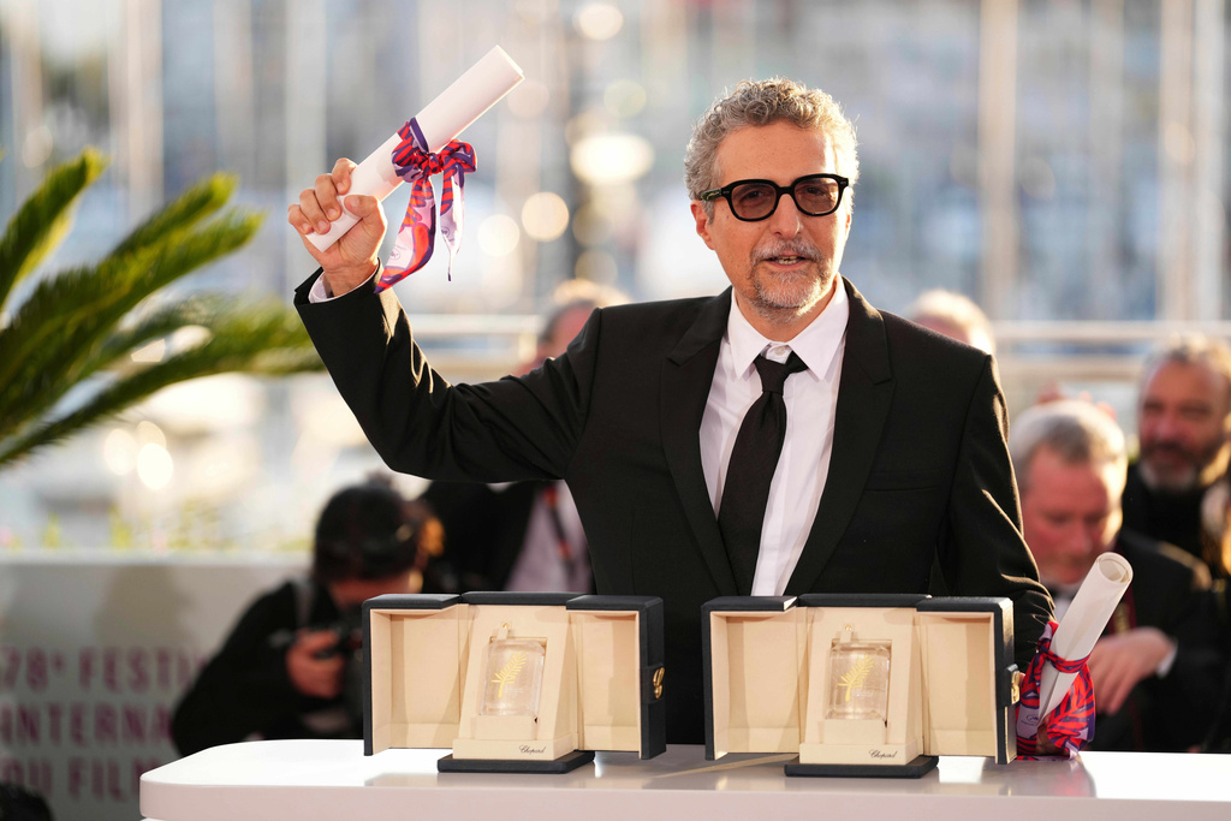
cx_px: 616
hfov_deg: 12.8
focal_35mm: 160
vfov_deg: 8.6
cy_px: 410
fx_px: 5472
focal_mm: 160
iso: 500
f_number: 2.8
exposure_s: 1/1000
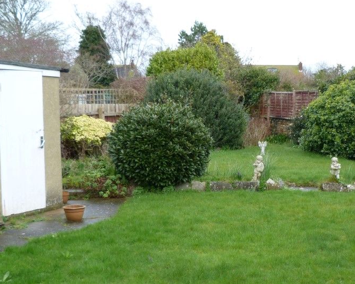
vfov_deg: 26.6
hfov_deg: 32.6
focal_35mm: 57
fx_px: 599
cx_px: 246
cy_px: 173
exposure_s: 1/200
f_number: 2.8
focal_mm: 4.8
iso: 80
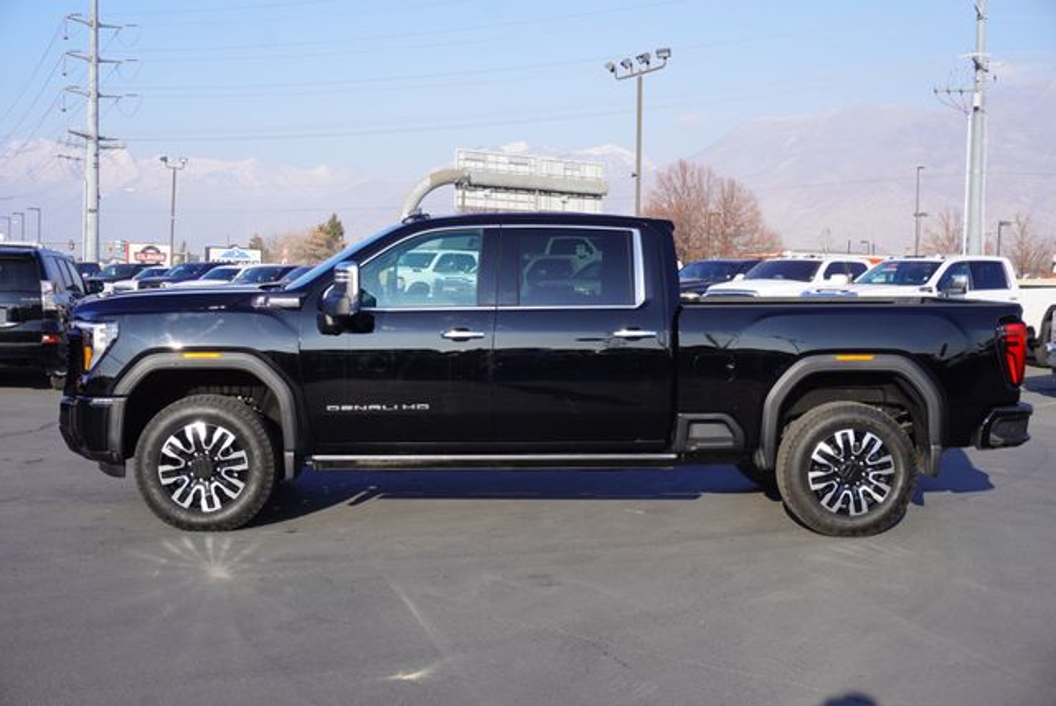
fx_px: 1277
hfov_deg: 44.9
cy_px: 353
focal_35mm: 44
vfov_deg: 30.9
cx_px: 528
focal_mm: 29
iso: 100
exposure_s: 1/125
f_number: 9
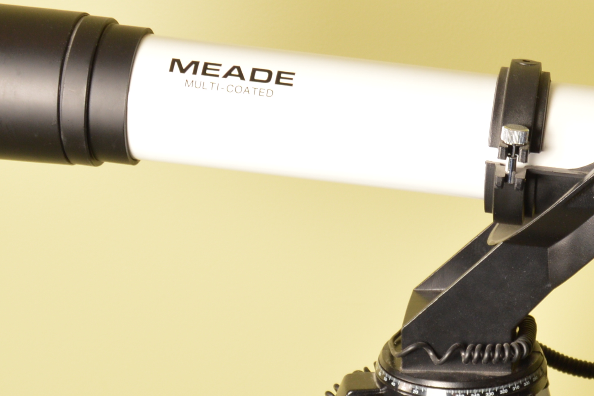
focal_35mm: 112
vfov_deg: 12.2
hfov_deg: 18.0
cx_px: 544
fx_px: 1848
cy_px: 253
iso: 200
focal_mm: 24
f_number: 5.6
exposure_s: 1/160
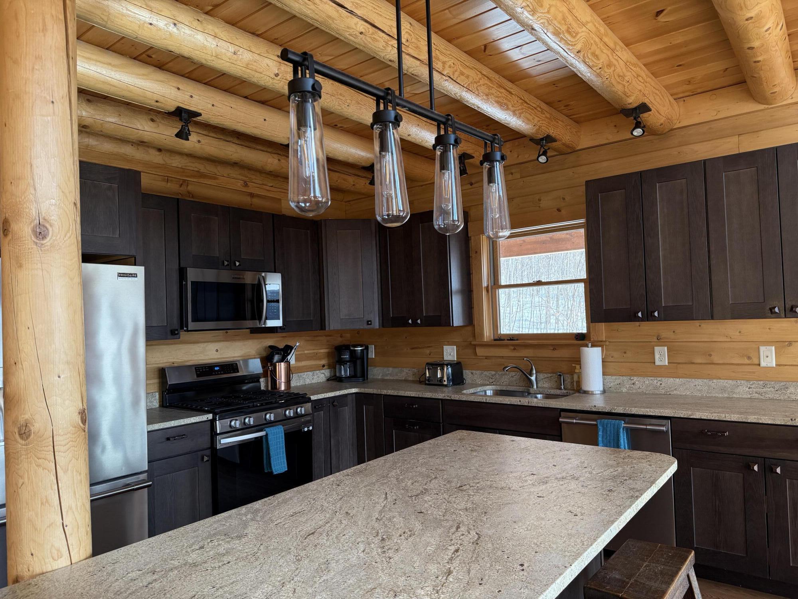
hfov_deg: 71.6
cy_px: 300
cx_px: 399
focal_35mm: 24
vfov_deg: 56.8
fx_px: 553
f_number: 1.78
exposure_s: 1/201
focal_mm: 6.76
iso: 200
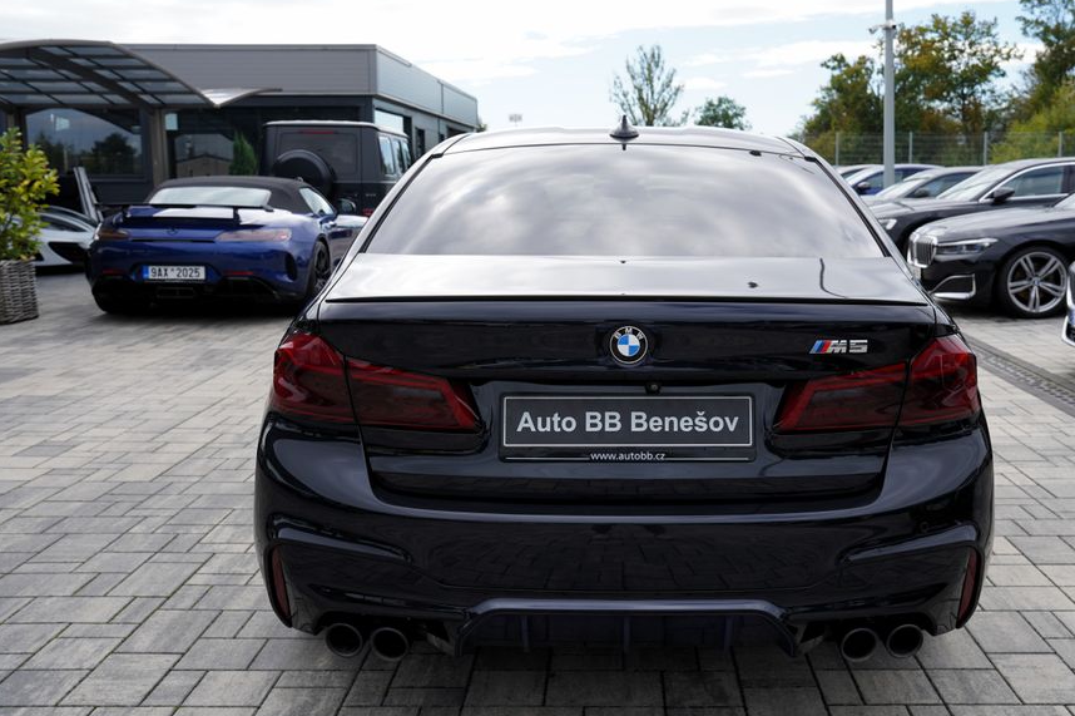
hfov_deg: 51.6
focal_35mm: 37
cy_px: 351
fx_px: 1104
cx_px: 634
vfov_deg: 35.9
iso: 100
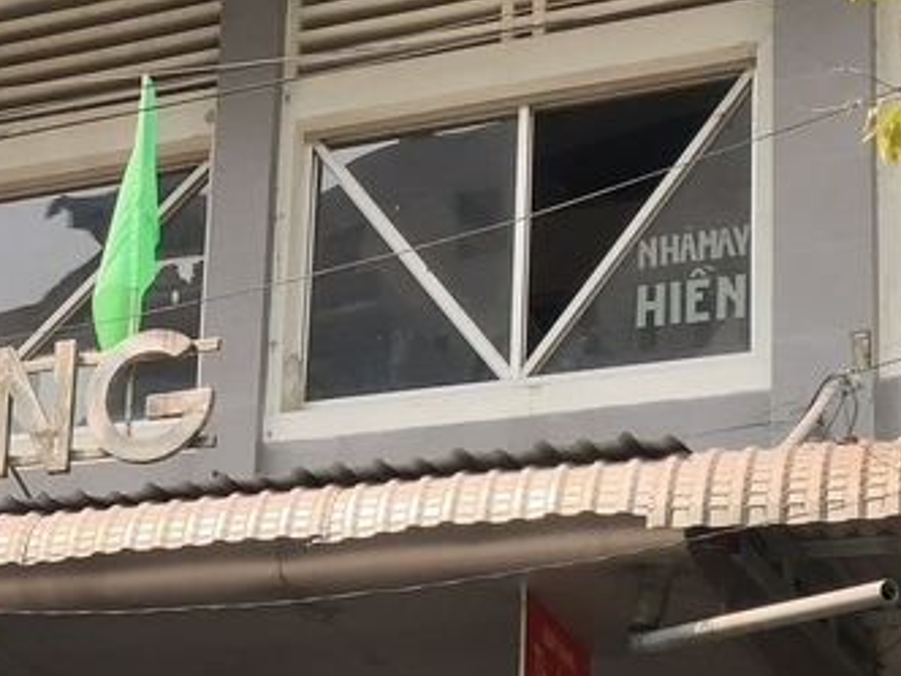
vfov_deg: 15.2
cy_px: 779
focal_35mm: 94
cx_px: -57
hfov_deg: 20.0
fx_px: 2447
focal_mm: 4.25
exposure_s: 1/1953
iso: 25
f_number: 1.8
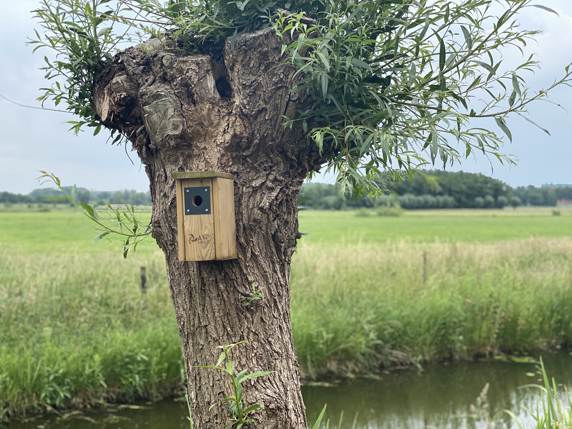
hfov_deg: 36.8
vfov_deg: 28.0
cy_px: 214
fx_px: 859
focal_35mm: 52
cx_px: 286
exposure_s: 1/737
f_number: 2
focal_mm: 6
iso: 20
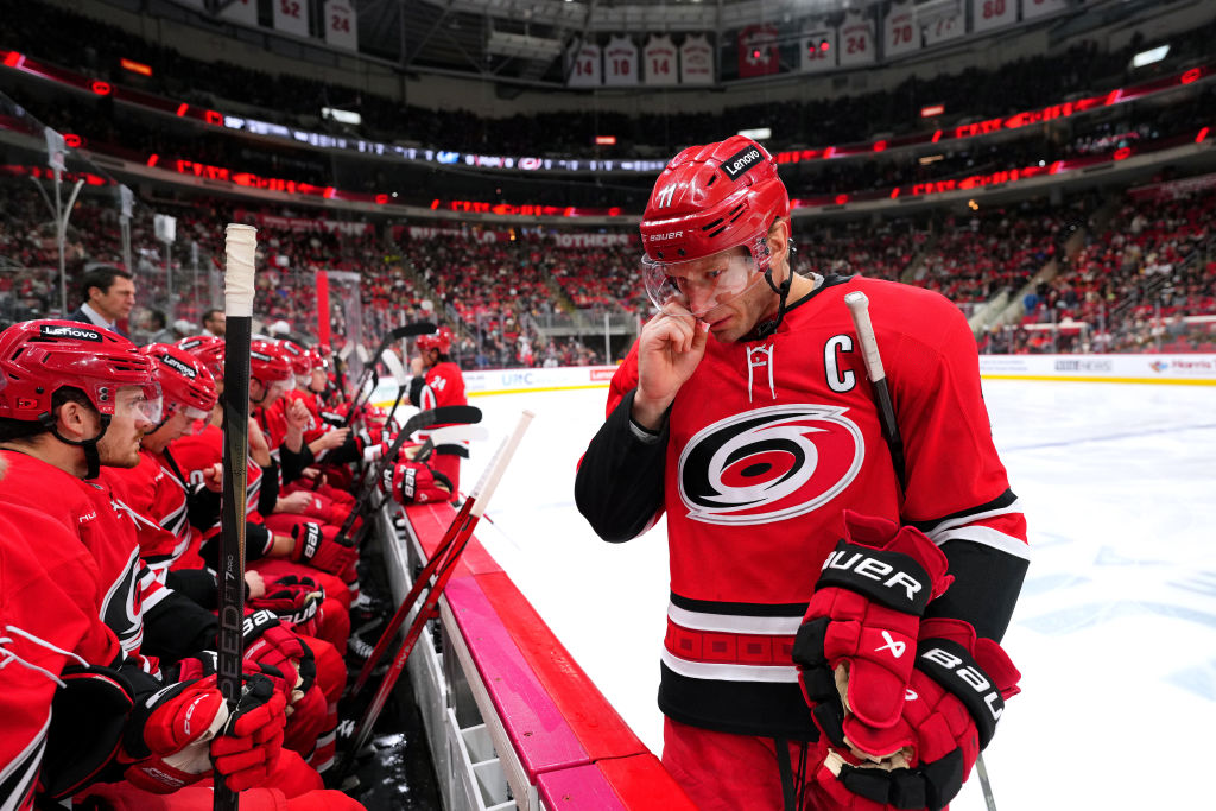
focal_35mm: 20
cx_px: 608
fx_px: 676
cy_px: 406
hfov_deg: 84.0
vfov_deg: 61.9
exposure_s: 1/1600
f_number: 2.8
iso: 1600
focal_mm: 20
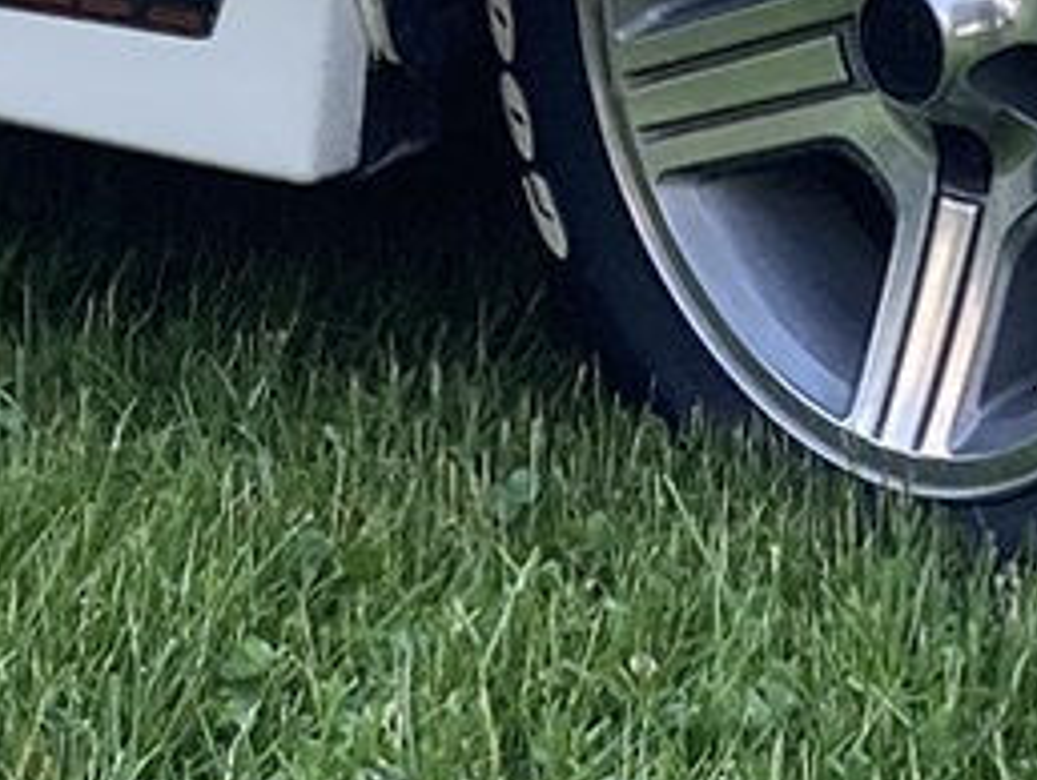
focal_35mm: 222
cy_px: -133
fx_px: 6657
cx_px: 185
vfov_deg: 6.7
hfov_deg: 8.9
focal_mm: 3.99
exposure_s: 1/121
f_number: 1.8
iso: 50
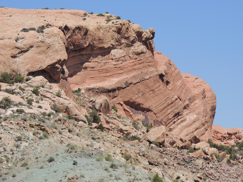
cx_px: 122
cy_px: 91
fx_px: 1193
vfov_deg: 8.7
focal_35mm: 170
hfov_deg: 11.6
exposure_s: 1/800
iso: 100
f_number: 4.5
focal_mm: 30.3
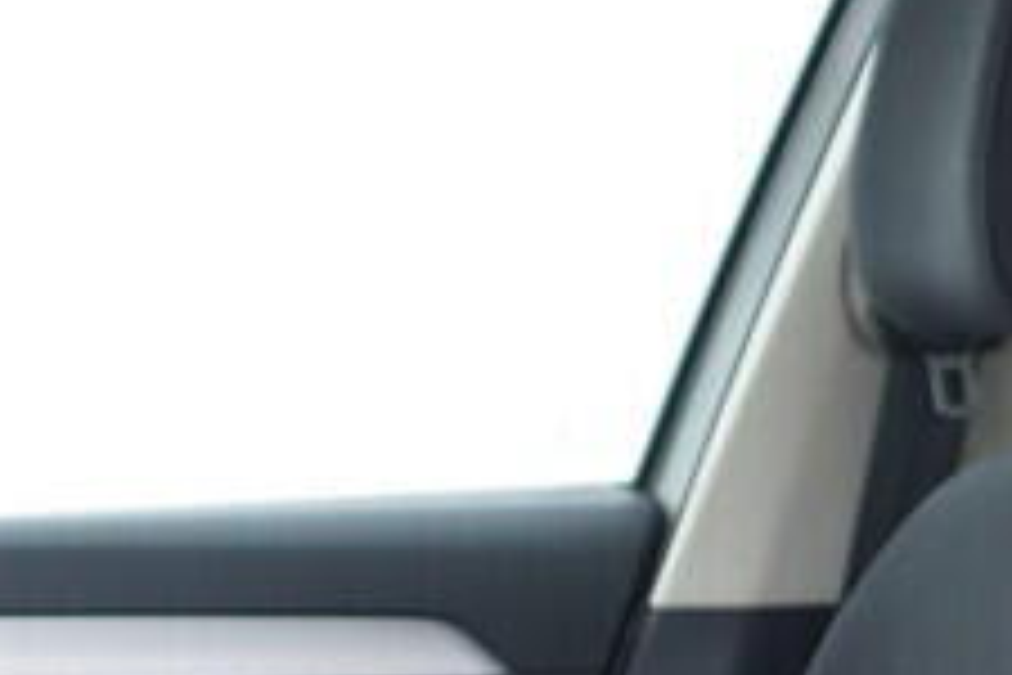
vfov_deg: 8.0
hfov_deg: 12.4
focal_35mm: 164
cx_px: 85
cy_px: 1294
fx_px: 4610
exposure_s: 1/40
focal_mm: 24
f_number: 2.8
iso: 160
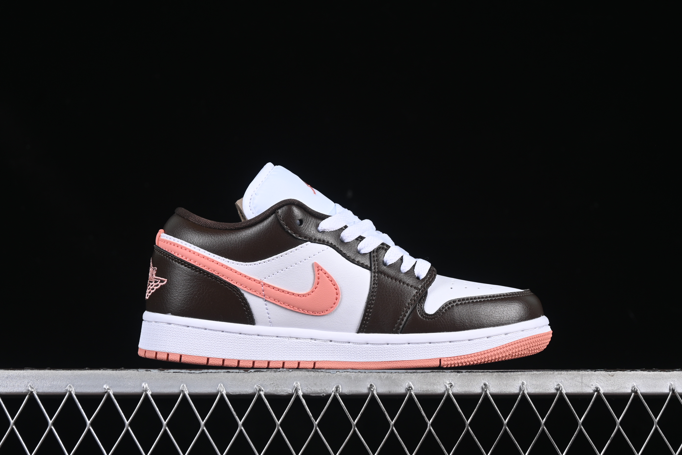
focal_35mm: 75
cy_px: 228
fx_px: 1421
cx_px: 341
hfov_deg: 27.0
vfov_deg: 18.2
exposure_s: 1/80
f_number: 7.1
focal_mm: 50
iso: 160
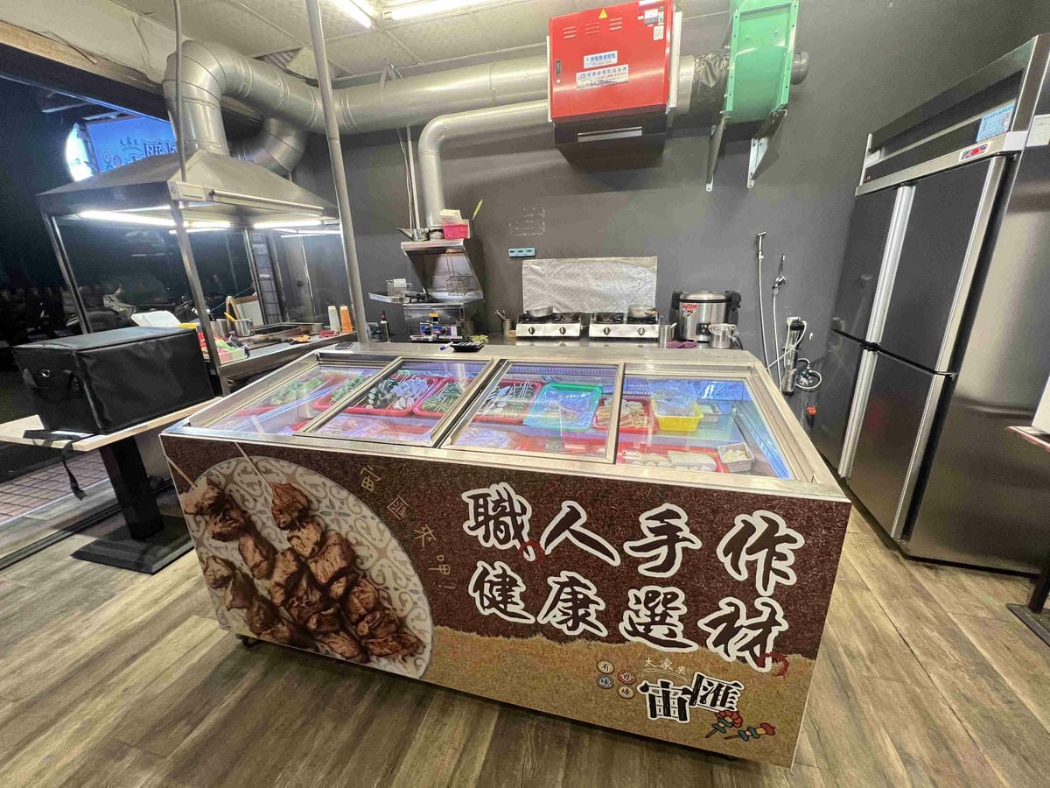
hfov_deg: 106.2
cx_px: 525
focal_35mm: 13
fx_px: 394
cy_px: 394
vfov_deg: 89.9
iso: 320
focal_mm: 1.57
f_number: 1.8
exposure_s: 1/60
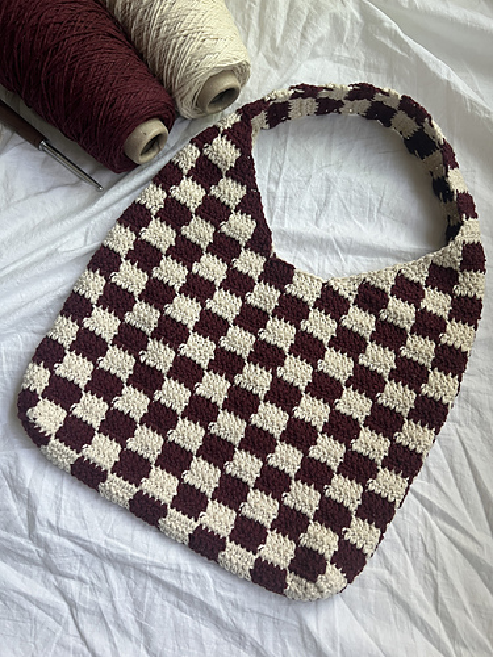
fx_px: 494
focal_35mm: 26
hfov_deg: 53.1
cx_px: 246
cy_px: 328
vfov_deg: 67.3
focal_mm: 5.7
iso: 125
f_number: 1.5
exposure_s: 1/72
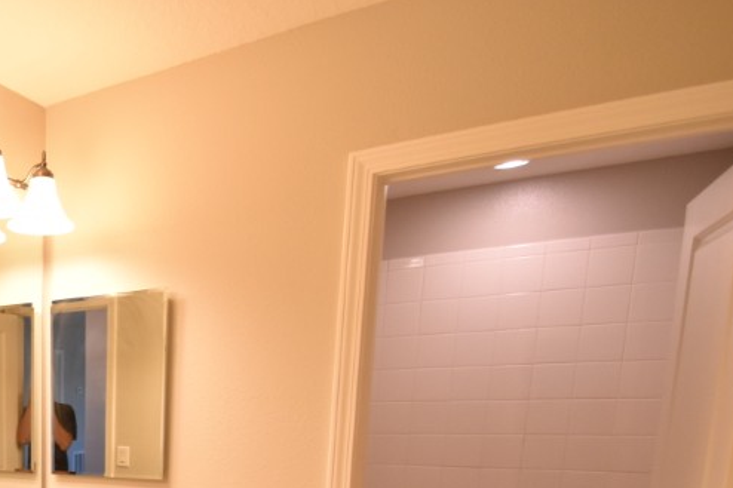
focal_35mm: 35
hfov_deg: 45.6
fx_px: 712
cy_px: 541
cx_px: -4
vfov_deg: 33.0
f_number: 3.5
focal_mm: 10
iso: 800
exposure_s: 1/125
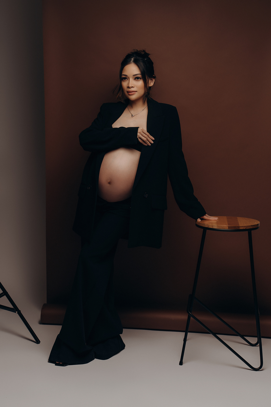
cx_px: 136
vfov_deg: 31.9
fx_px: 711
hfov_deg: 21.6
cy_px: 204
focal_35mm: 63
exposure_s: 1/200
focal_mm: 63
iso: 200
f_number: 5.6
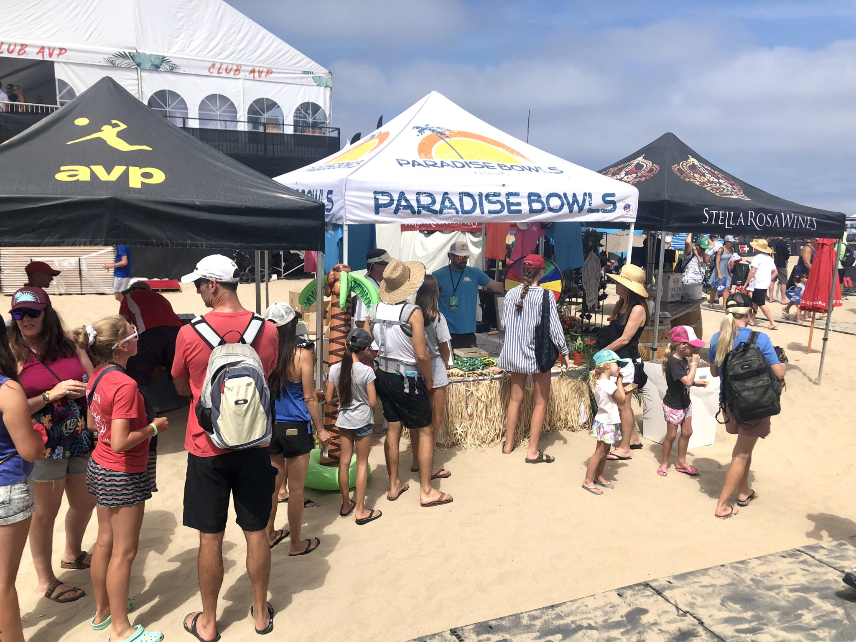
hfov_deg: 63.4
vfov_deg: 49.7
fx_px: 692
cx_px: 428
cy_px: 321
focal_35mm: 28
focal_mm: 4
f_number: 1.8
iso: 25
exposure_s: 1/3247
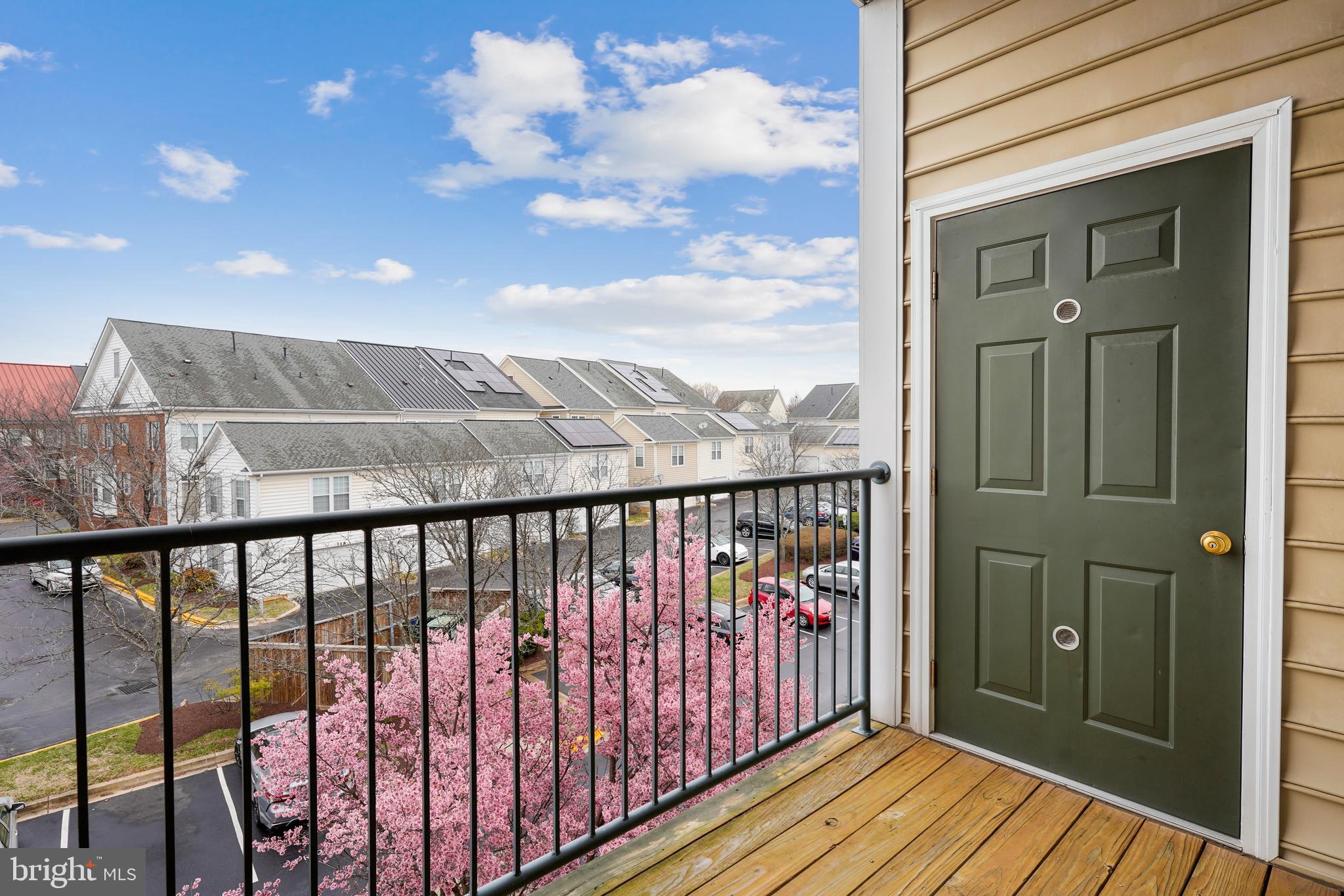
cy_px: 448
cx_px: 672
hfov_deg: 93.3
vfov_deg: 70.4
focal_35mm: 17
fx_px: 635
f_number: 8
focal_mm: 17
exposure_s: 1/80
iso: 100
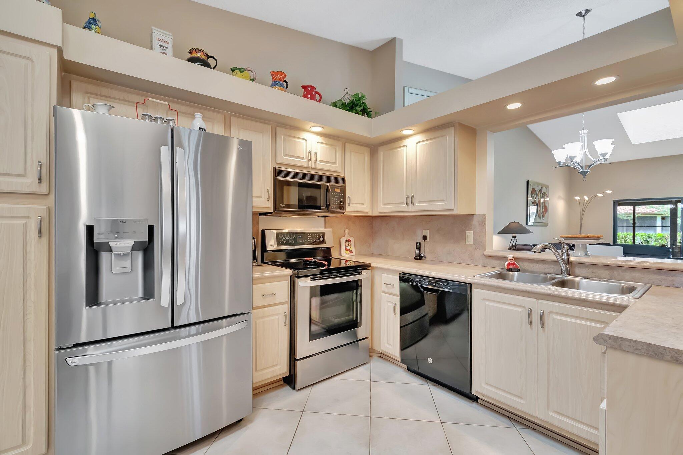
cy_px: 228
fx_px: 285
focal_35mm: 15
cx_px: 342
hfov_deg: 100.4
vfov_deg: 77.3
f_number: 8
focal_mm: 10
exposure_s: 1/15
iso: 2500
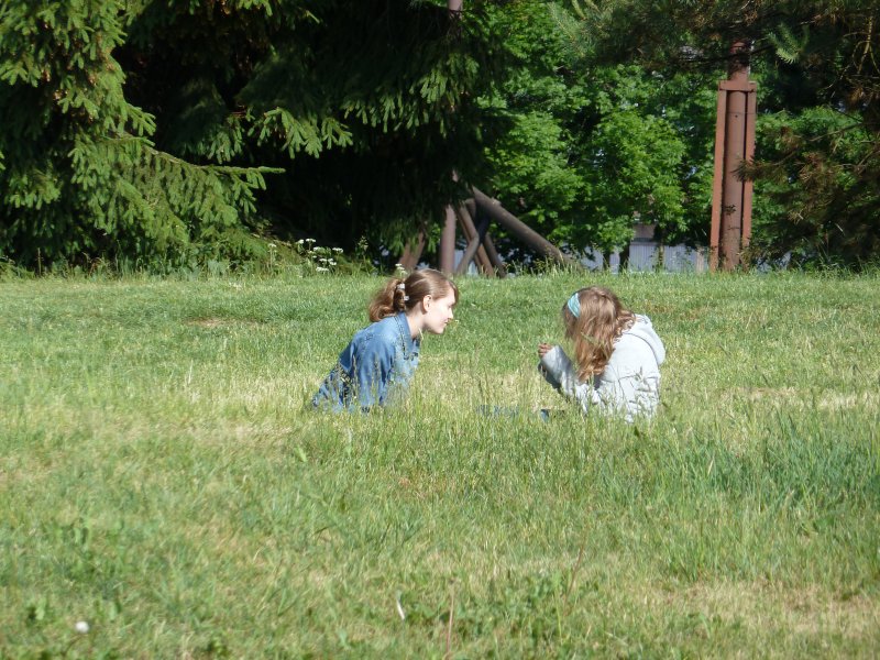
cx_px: 440
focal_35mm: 260
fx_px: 6610
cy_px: 330
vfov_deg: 5.7
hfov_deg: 7.6
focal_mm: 42.6
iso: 80
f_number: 4.7
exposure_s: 1/250
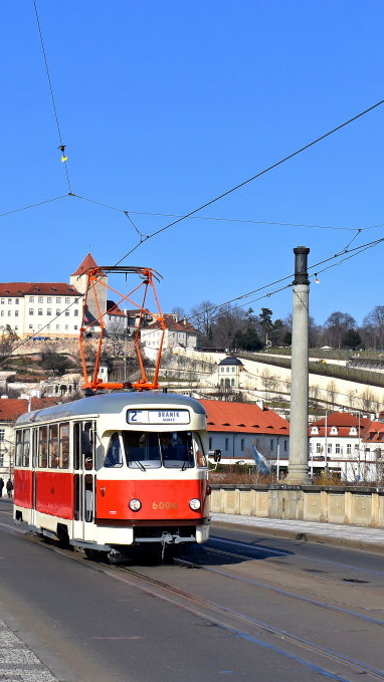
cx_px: 92
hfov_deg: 15.8
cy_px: 339
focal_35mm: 76
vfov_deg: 27.9
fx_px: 1376
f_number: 7.1
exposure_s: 1/1250
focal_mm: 32
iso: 320
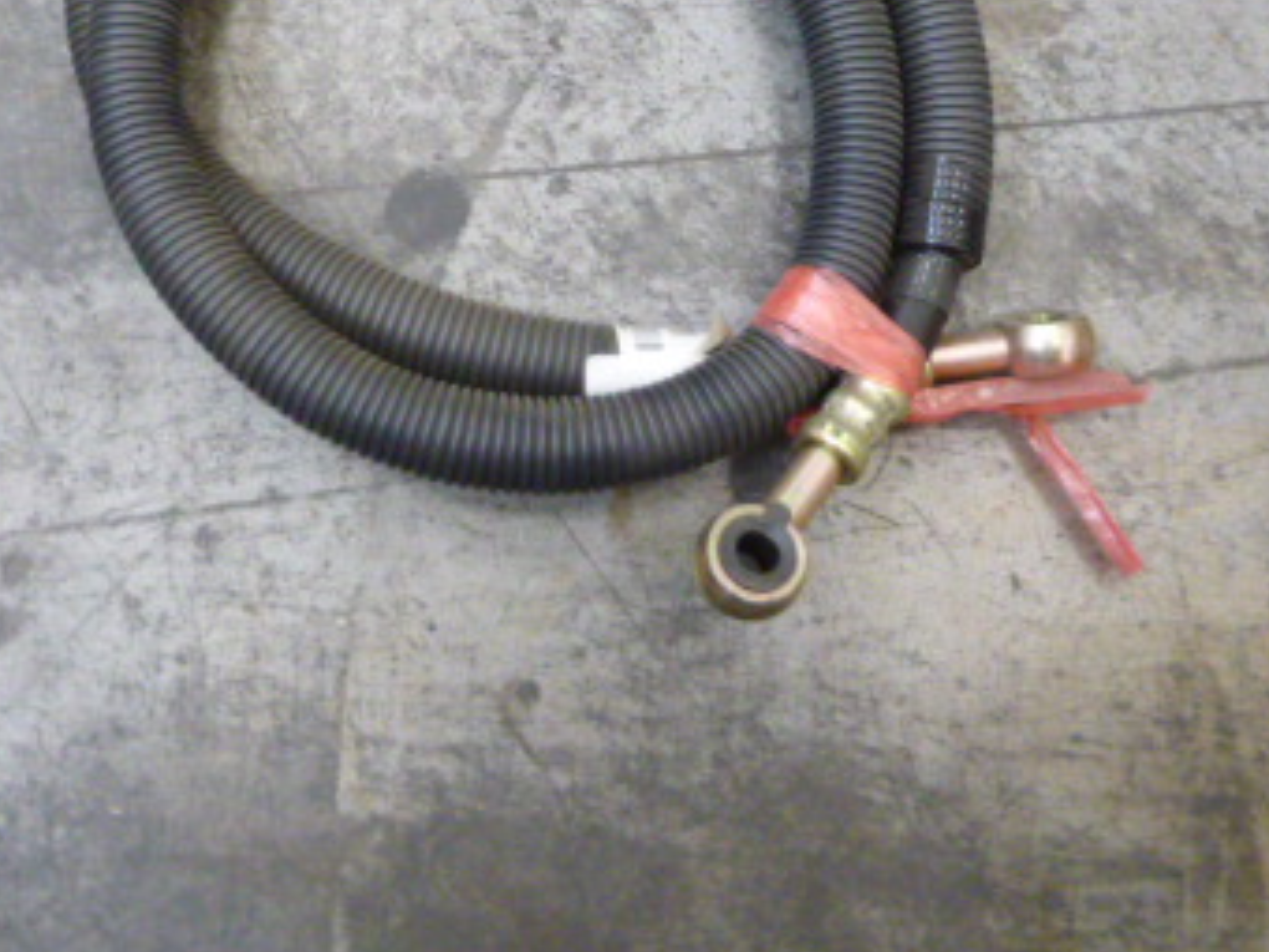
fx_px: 1723
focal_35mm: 47
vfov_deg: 29.6
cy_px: 93
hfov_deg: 40.3
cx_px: 545
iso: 400
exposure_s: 1/10
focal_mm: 4.5
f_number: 3.1
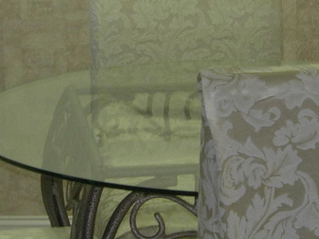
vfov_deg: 9.9
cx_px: 201
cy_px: 160
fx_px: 1382
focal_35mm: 150
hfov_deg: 13.2
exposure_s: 1/32
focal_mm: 7.8
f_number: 2.8
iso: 79
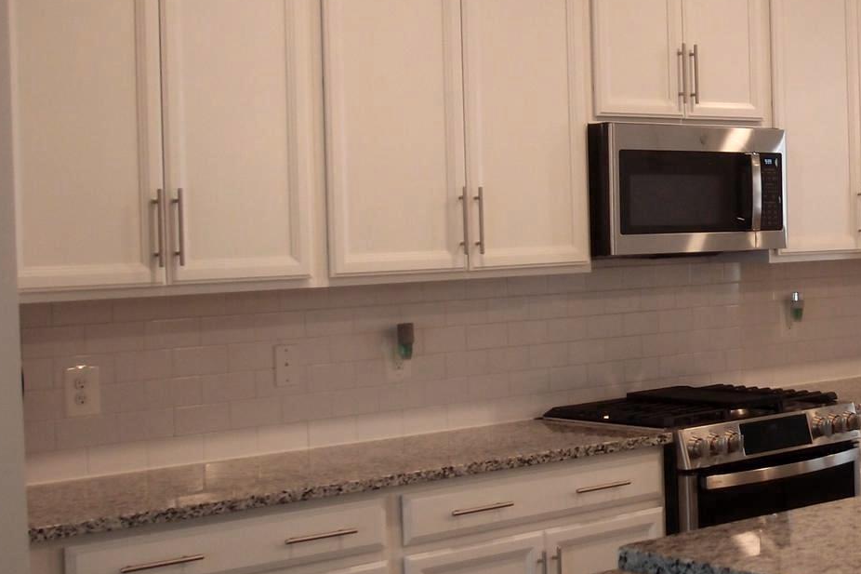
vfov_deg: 19.7
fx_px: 1650
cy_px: 255
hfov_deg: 27.5
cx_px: 865
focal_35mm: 69
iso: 125
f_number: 1.9
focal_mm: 6.48
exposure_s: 1/60
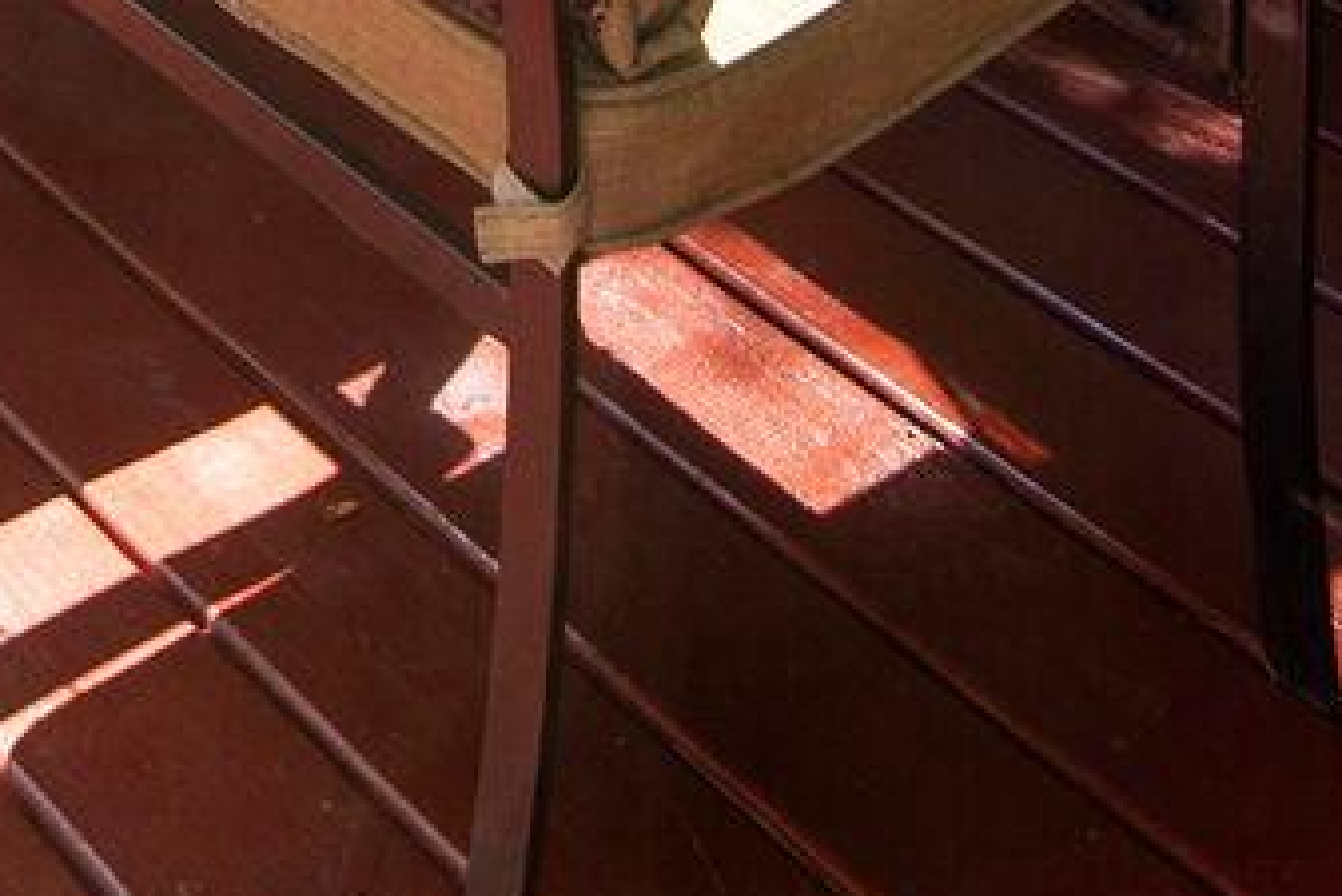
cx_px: 88
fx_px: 3058
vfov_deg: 12.7
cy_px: -1274
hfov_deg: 23.9
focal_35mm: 82
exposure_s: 1/200
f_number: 7.1
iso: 200
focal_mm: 16
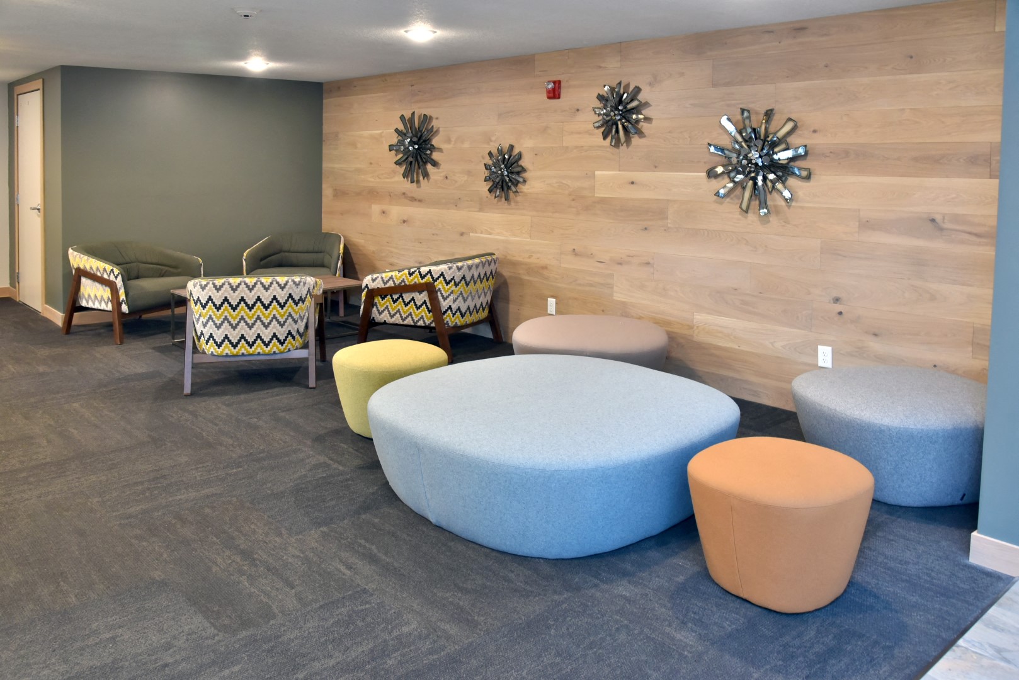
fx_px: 764
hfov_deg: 67.4
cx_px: 510
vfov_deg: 48.0
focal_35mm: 27
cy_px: 340
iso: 1600
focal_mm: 27
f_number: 6.3
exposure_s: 1/40
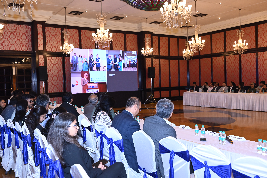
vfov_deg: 38.4
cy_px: 89
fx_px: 256
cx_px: 134
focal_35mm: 34
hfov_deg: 55.1
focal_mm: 34.5
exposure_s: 1/125
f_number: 5
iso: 2000
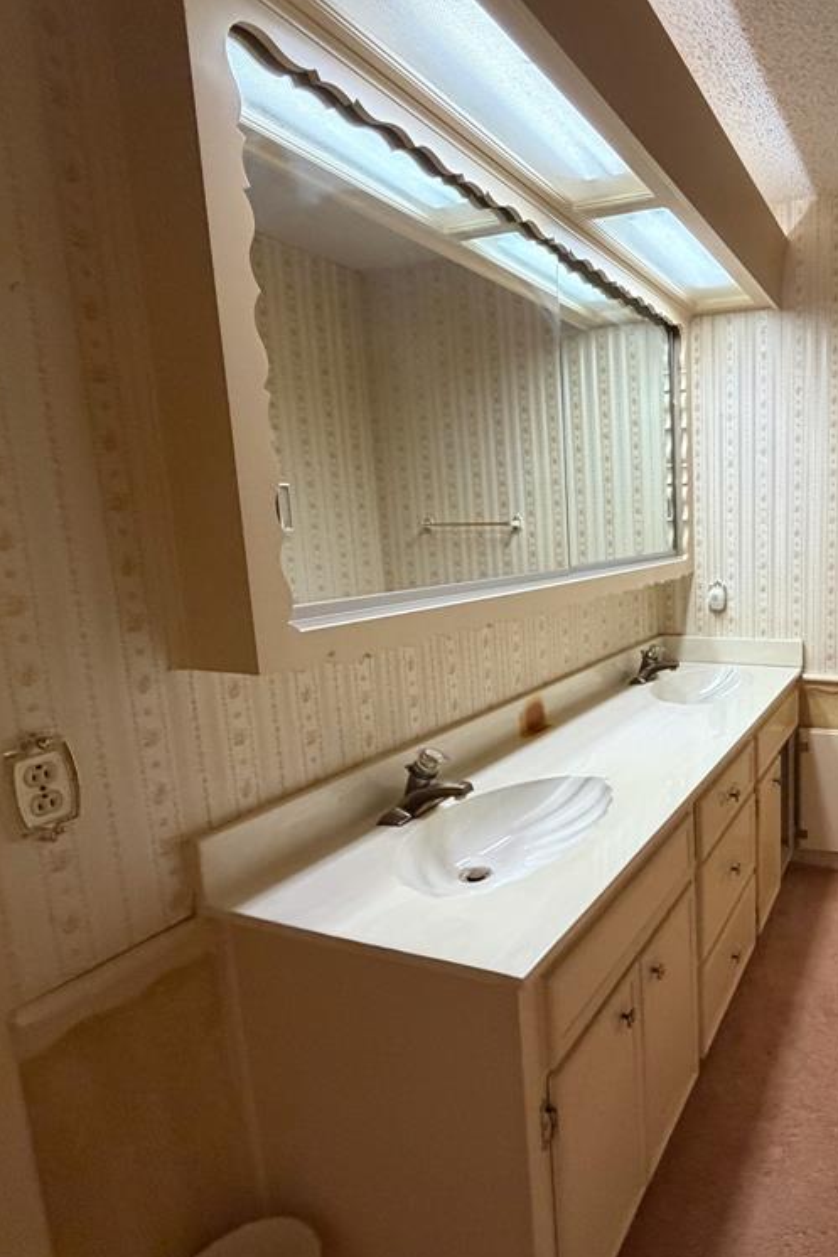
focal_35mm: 20
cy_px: 618
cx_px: 713
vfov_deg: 84.0
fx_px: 699
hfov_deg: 55.7
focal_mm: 2.22
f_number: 2.2
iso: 500
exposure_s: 1/60
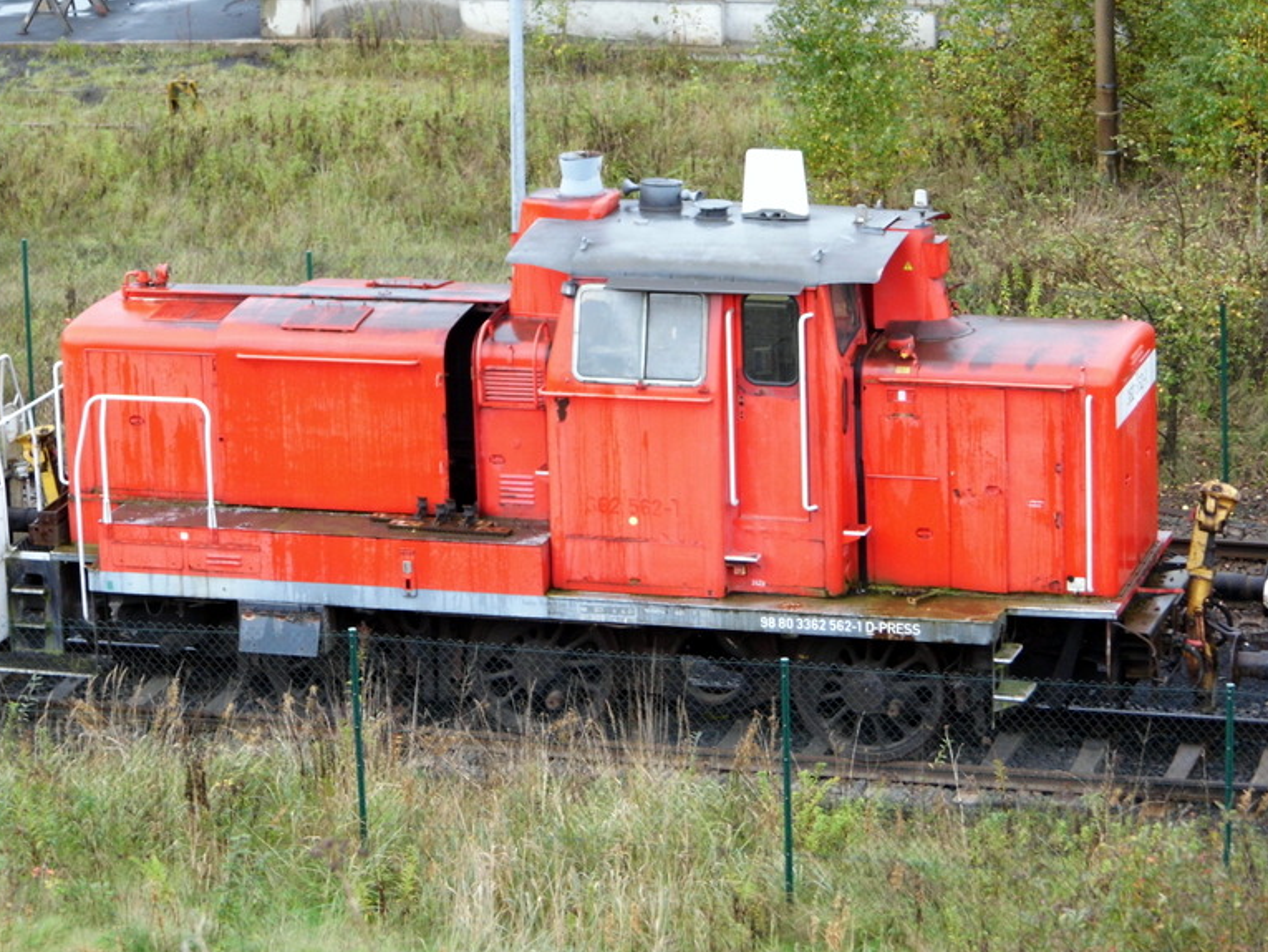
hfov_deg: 14.3
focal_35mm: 138
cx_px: 615
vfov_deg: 10.8
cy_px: 471
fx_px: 5056
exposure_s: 1/60
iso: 200
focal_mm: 23.6
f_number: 4.7
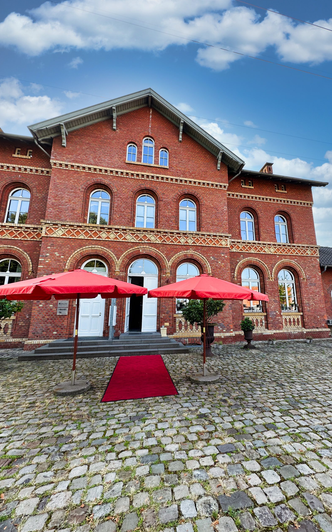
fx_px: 217
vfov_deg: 101.5
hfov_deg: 74.4
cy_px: 267
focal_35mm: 15
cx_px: 189
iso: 40
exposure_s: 1/178
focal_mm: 2.22
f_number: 2.2
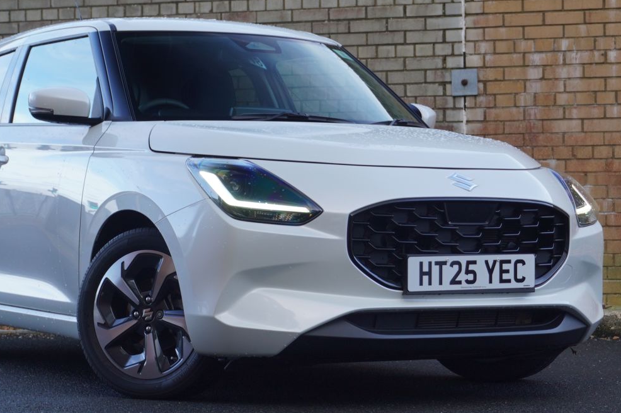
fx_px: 1721
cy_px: 191
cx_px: 253
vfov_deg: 13.7
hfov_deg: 20.4
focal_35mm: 100
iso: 250
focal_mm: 41
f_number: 5.6
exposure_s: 1/80
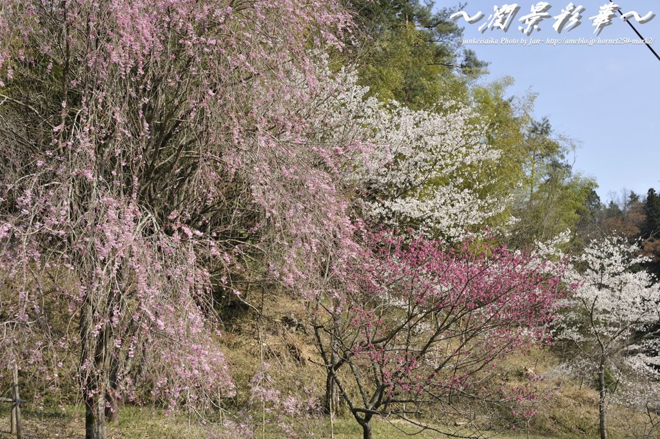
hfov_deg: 39.6
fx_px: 915
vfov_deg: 26.9
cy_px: 220
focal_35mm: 50
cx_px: 330
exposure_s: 1/1250
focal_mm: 50
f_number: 4
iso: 200
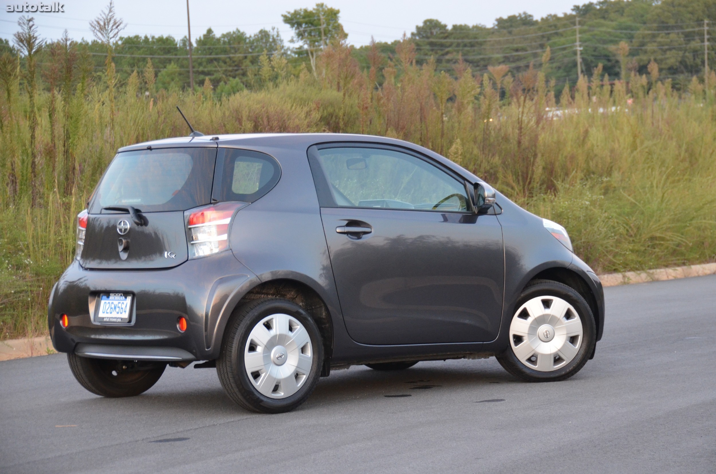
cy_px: 237
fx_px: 1935
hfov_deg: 21.0
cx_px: 358
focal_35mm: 98
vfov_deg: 14.0
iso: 1600
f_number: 5
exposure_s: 1/40
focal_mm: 65
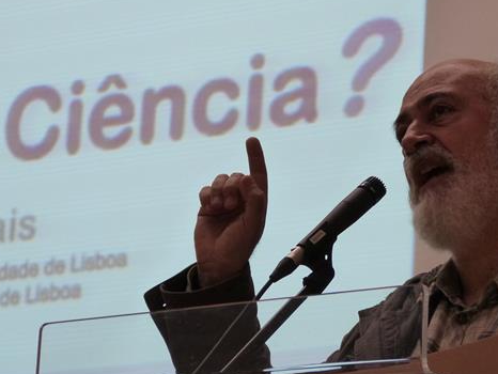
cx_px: 325
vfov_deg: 6.7
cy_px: 191
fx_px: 3181
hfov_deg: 8.9
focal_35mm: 221
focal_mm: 29
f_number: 3.7
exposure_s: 1/30
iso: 400
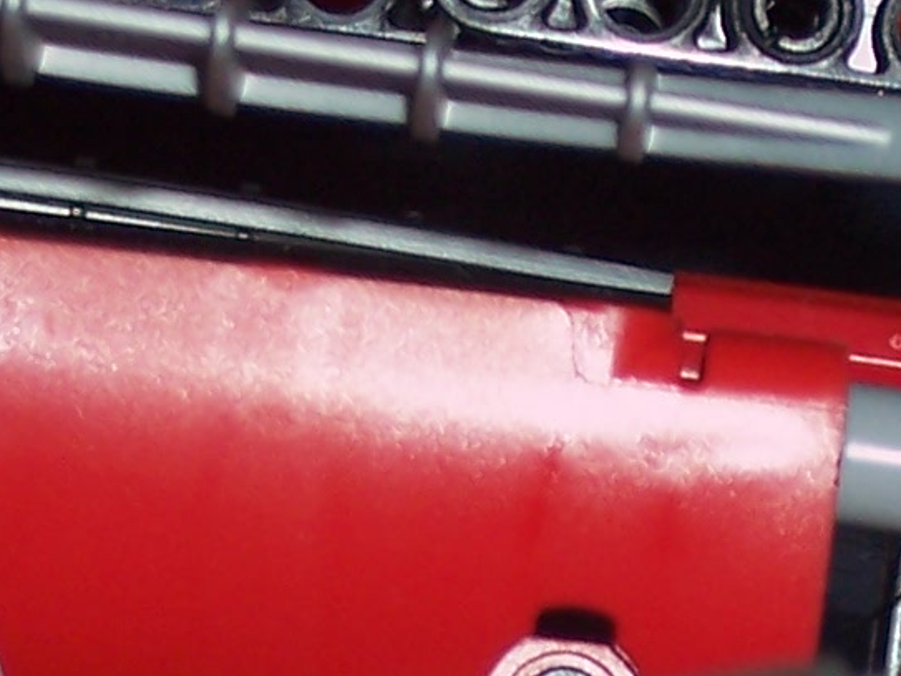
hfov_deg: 7.0
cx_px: 1095
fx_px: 7286
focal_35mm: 280
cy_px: 1216
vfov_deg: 5.2
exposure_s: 1/90
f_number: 4
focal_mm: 10.8
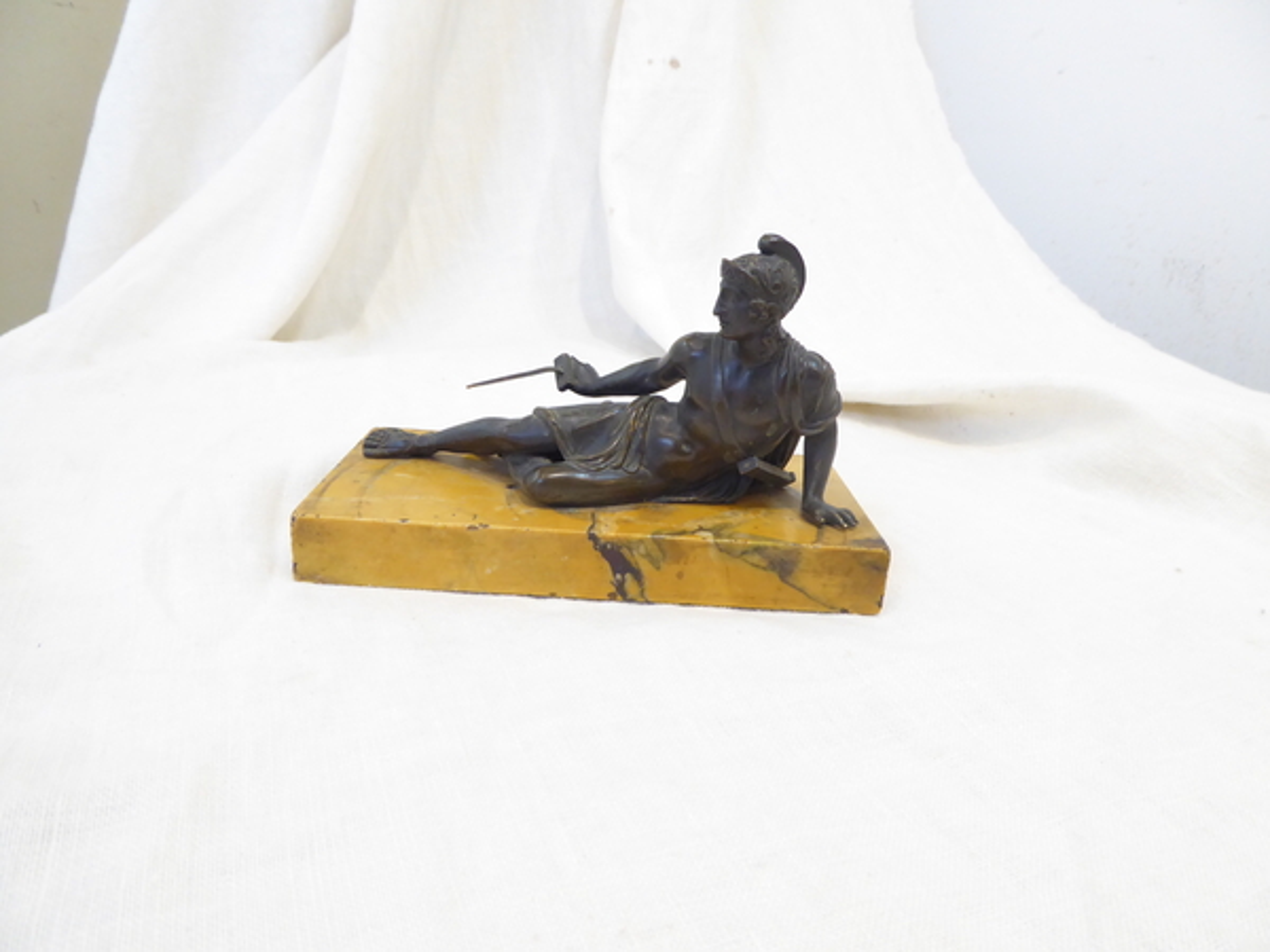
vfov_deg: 54.9
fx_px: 917
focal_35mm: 25
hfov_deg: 69.4
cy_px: 476
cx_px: 635
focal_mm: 4.3
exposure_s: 1/20
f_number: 3.3
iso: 400
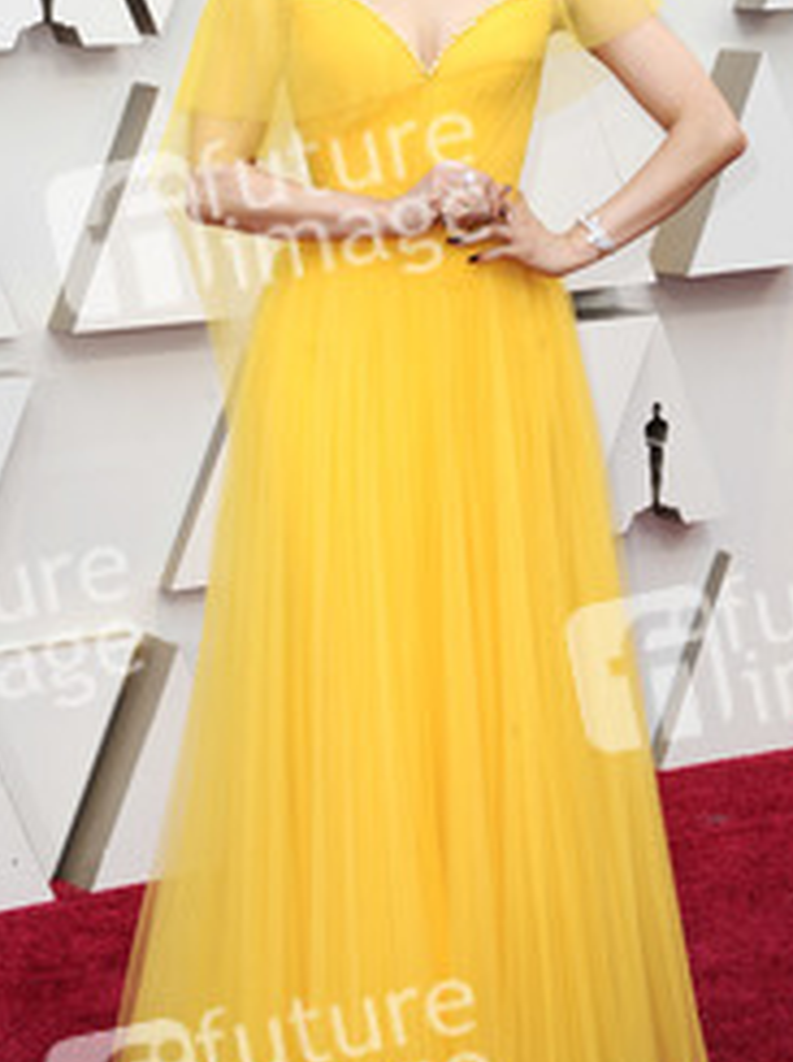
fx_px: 3277
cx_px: 396
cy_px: 433
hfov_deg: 13.8
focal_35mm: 107
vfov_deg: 18.4
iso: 800
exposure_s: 1/250
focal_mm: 68
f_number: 8
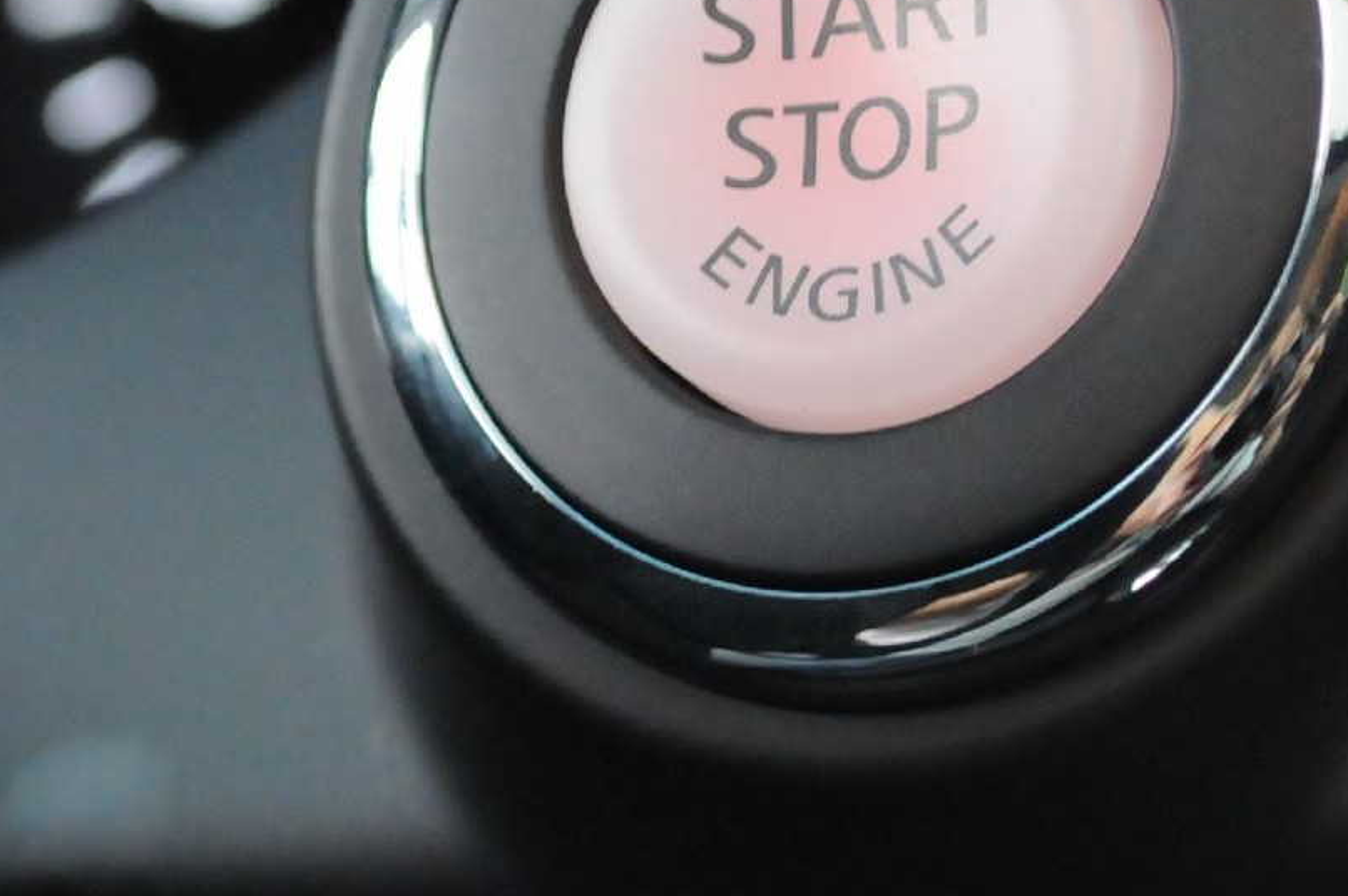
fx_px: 6959
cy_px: 414
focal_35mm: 186
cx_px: 507
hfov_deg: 11.1
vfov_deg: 7.4
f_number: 5.6
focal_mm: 40
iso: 2000
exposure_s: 1/50
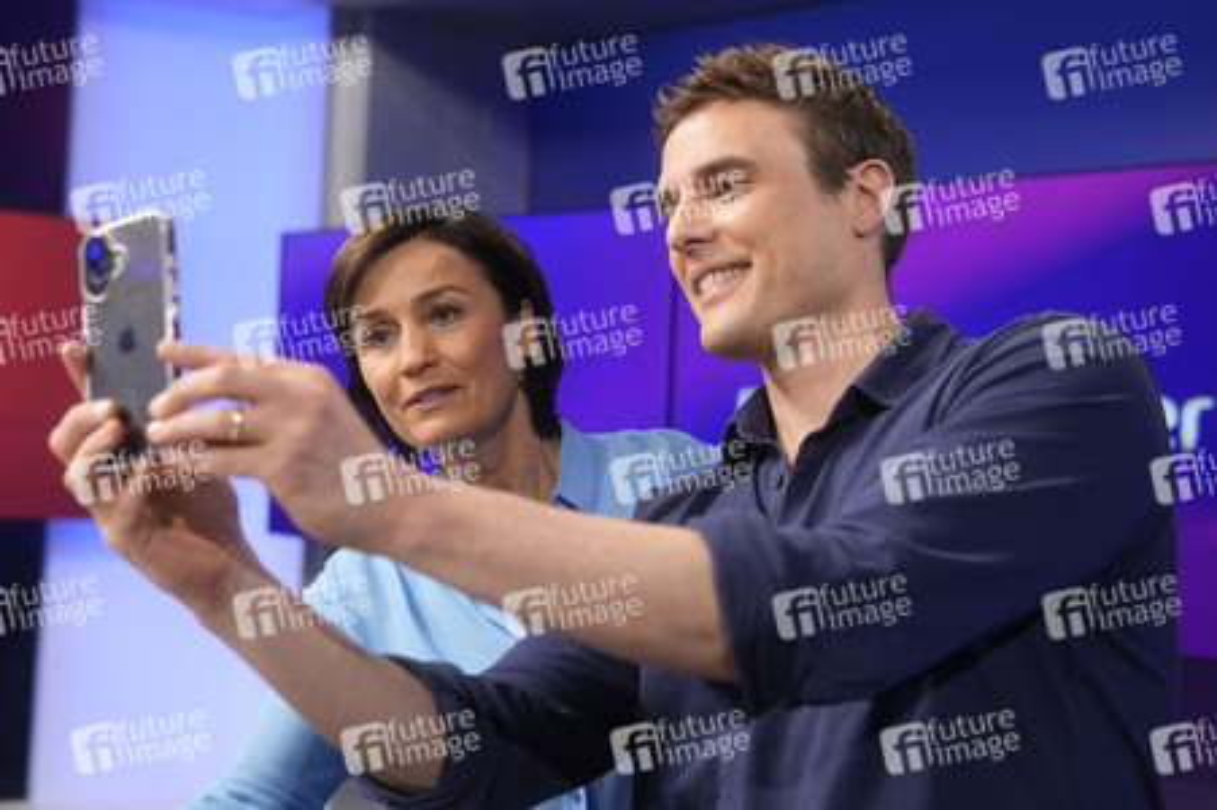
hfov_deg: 43.6
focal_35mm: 45
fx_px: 1520
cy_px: 405
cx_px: 608
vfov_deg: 29.8
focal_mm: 30
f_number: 2.2
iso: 640
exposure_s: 1/160
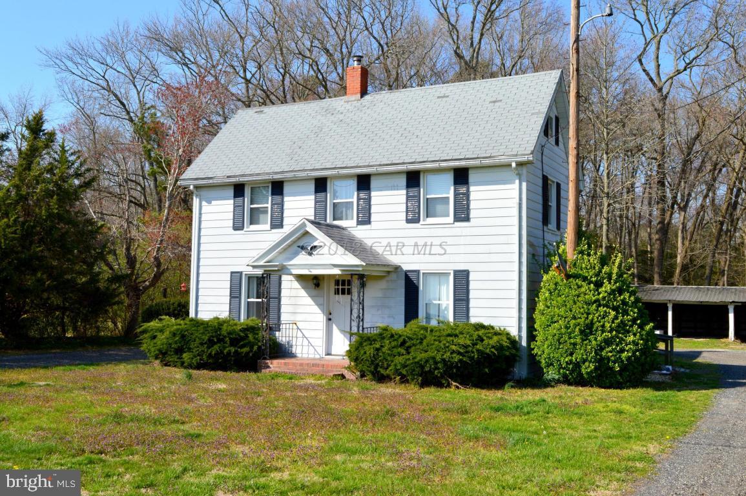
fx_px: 776
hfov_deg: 51.3
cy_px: 248
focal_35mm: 38
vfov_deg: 35.4
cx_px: 373
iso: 320
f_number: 11
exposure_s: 1/500
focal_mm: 25
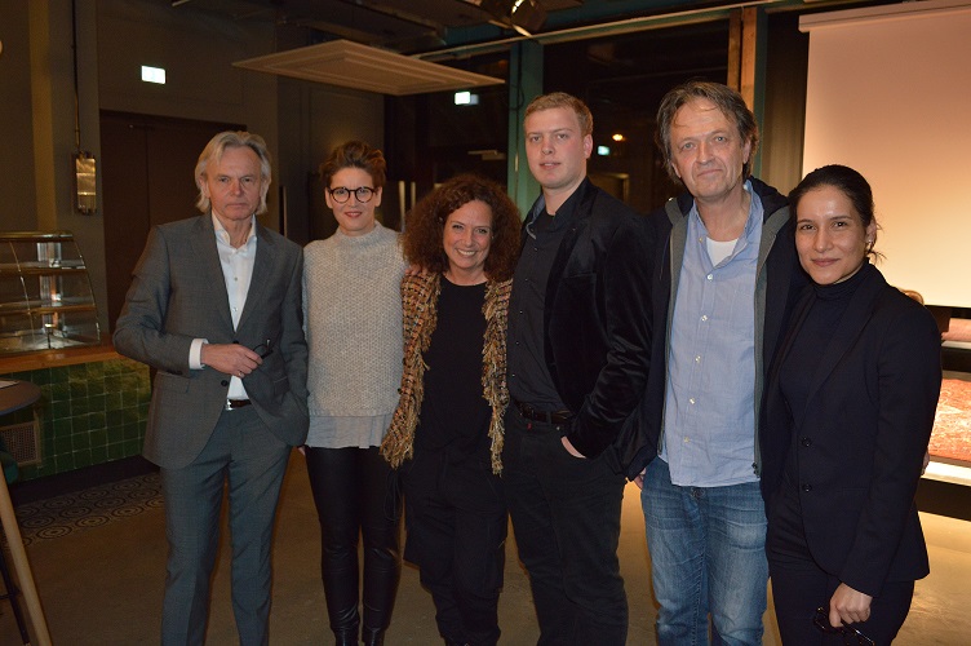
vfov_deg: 47.8
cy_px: 323
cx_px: 486
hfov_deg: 67.4
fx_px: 728
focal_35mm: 27
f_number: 3.5
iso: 800
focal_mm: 18
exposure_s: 1/30
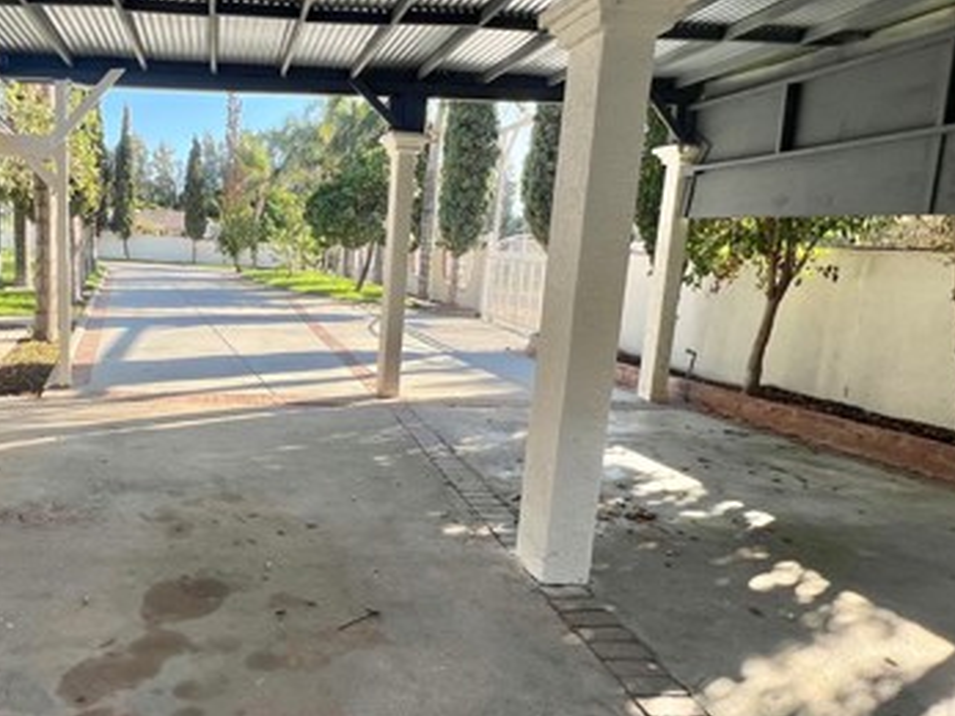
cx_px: 286
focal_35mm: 24
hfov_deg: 68.7
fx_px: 662
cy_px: 347
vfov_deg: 56.8
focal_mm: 1.57
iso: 32
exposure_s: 1/401
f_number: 1.8
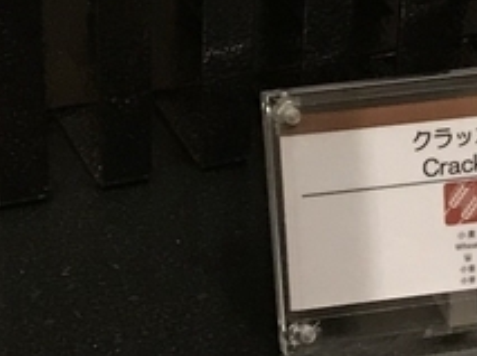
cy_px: 407
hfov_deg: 12.5
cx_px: 354
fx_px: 2174
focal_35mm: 158
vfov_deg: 9.3
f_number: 1.8
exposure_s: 1/9
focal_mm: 3.99
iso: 100
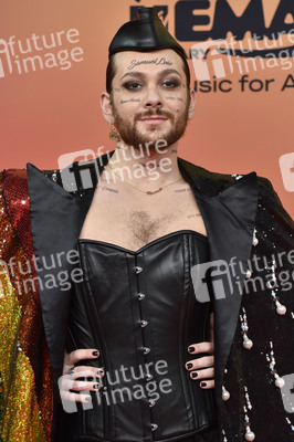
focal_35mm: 155
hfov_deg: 8.8
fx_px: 1902
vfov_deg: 13.3
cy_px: 221
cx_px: 147
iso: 2000
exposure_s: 1/200
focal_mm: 155
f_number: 5.6
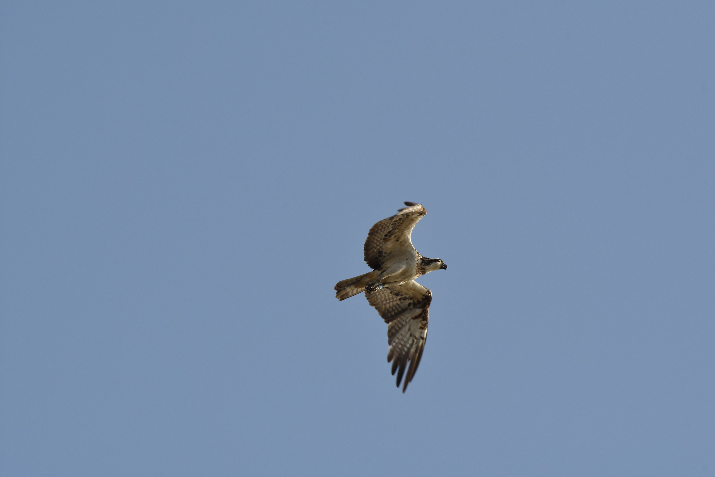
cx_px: 358
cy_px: 238
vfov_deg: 1.7
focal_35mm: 825
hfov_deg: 2.5
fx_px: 16384
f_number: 11
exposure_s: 1/640
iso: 400
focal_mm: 550
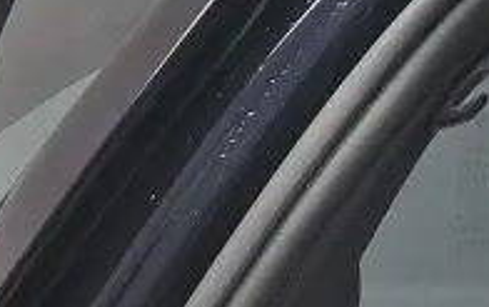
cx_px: -1193
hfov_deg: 8.6
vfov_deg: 6.7
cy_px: 876
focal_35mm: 179
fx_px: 2388
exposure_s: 1/50
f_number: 1.7
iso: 80
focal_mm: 6.3
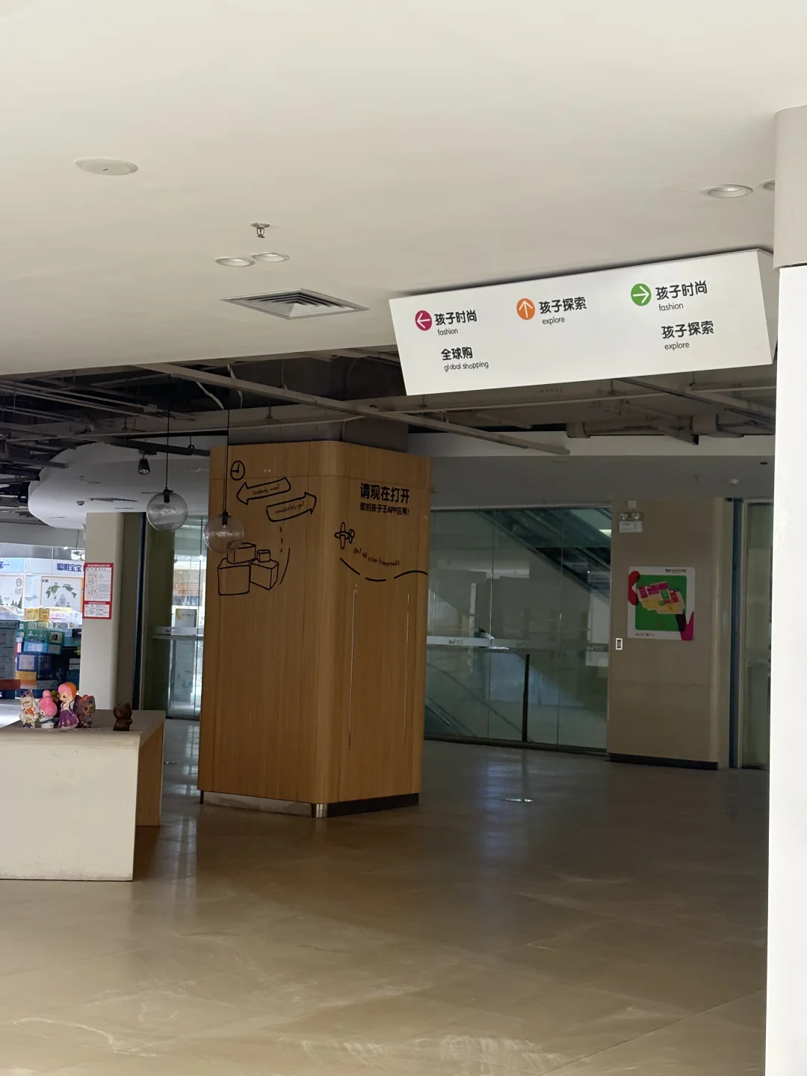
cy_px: 538
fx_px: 1616
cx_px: 404
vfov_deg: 36.8
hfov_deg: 28.0
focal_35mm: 52
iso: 250
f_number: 1.6
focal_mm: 5.96
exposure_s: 1/33
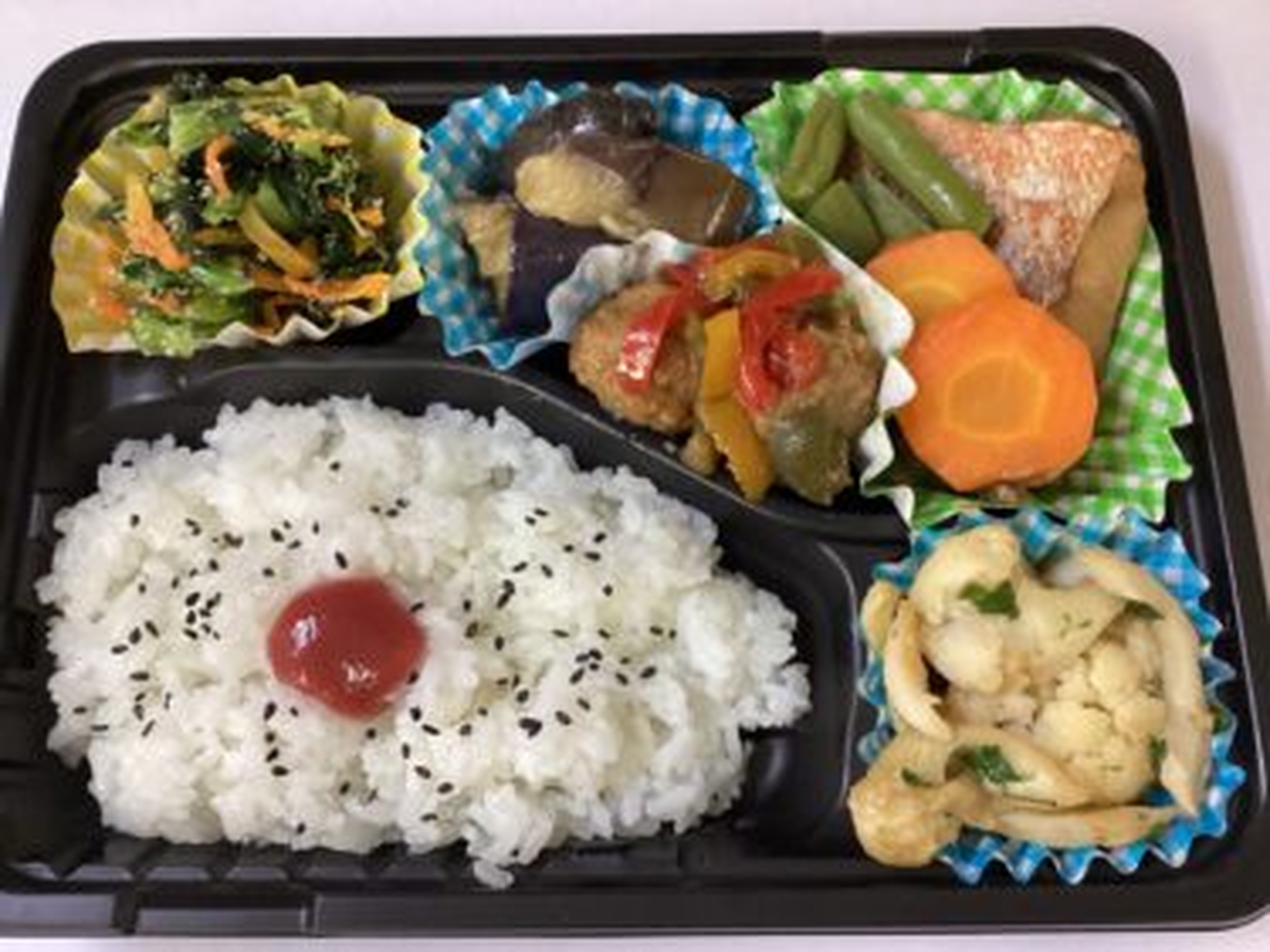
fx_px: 1137
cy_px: 476
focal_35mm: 31
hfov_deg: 58.4
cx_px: 635
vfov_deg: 45.4
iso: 200
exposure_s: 1/50
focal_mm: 3.3
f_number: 2.4
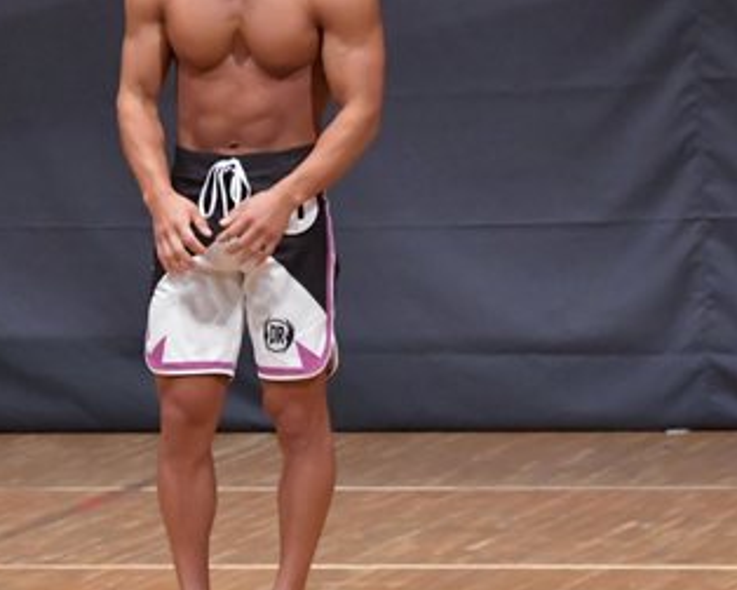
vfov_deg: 2.8
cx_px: 109
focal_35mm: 556
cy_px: 146
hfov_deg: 3.5
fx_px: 12124
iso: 6400
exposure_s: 1/400
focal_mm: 160
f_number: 5.6
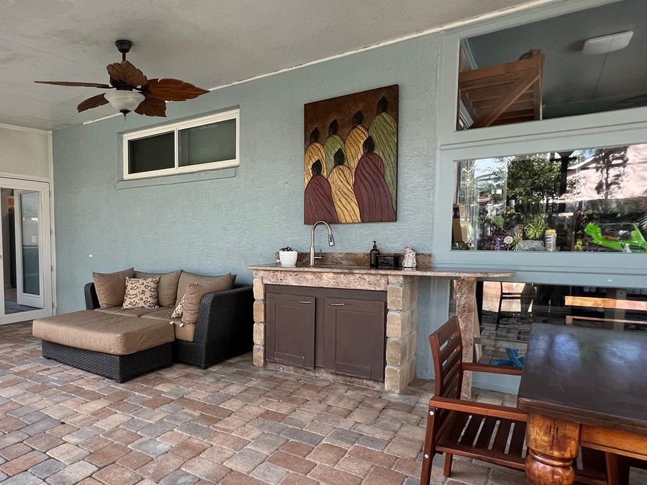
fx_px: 411
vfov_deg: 60.9
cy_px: 270
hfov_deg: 73.2
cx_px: 199
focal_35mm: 22
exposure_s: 1/99
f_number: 1.8
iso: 100
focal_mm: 1.57
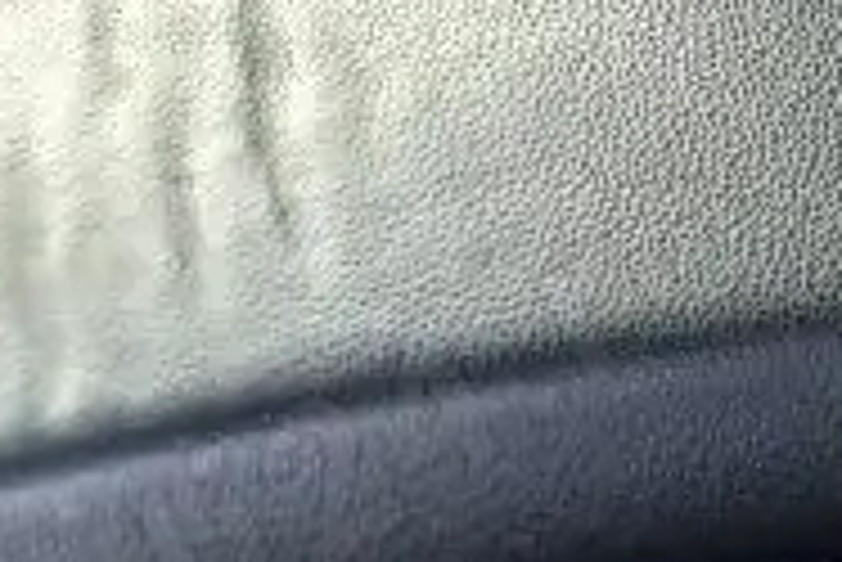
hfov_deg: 11.1
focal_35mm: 185
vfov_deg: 7.2
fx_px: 4330
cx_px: 567
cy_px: -456
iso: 160
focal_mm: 4.65
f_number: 1.8
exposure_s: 1/50
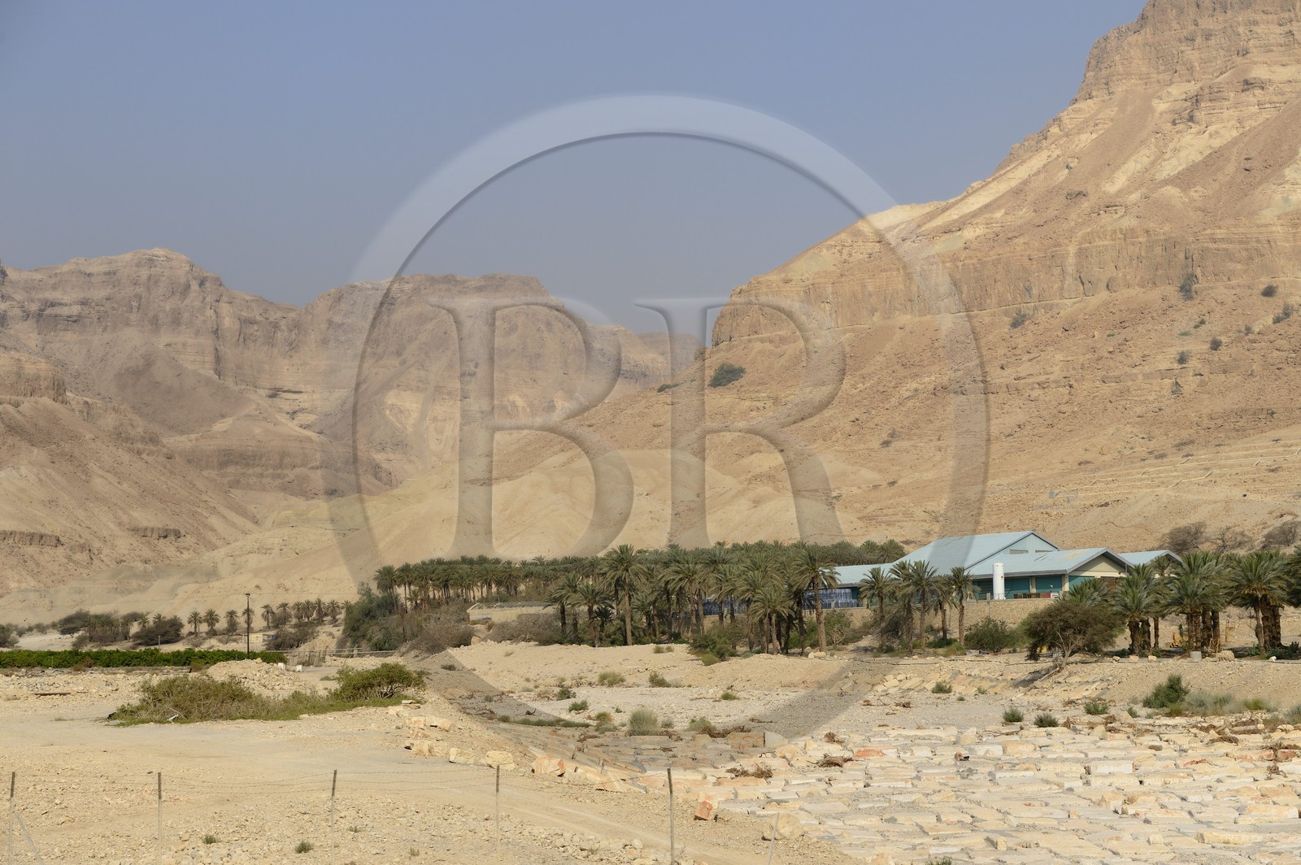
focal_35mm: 70
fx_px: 2528
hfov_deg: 28.9
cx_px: 650
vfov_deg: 19.4
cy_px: 432
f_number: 7.1
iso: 200
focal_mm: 70
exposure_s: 1/1250
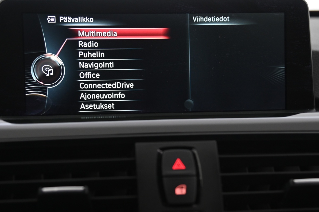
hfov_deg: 29.7
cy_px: 135
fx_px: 602
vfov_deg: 19.9
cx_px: 143
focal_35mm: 68
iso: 2000
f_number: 4
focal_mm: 50
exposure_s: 1/25
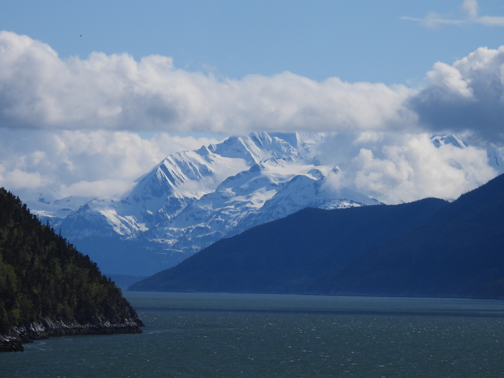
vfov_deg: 5.7
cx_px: 252
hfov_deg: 7.6
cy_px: 189
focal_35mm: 260
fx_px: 3786
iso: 100
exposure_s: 1/2000
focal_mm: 46.4
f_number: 4.5
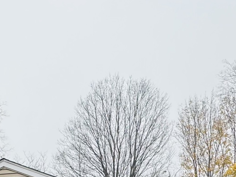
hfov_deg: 35.0
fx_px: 368
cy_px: 293
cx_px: 67
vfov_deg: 21.0
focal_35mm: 54
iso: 40
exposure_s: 1/332
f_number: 2.2
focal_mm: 2.22
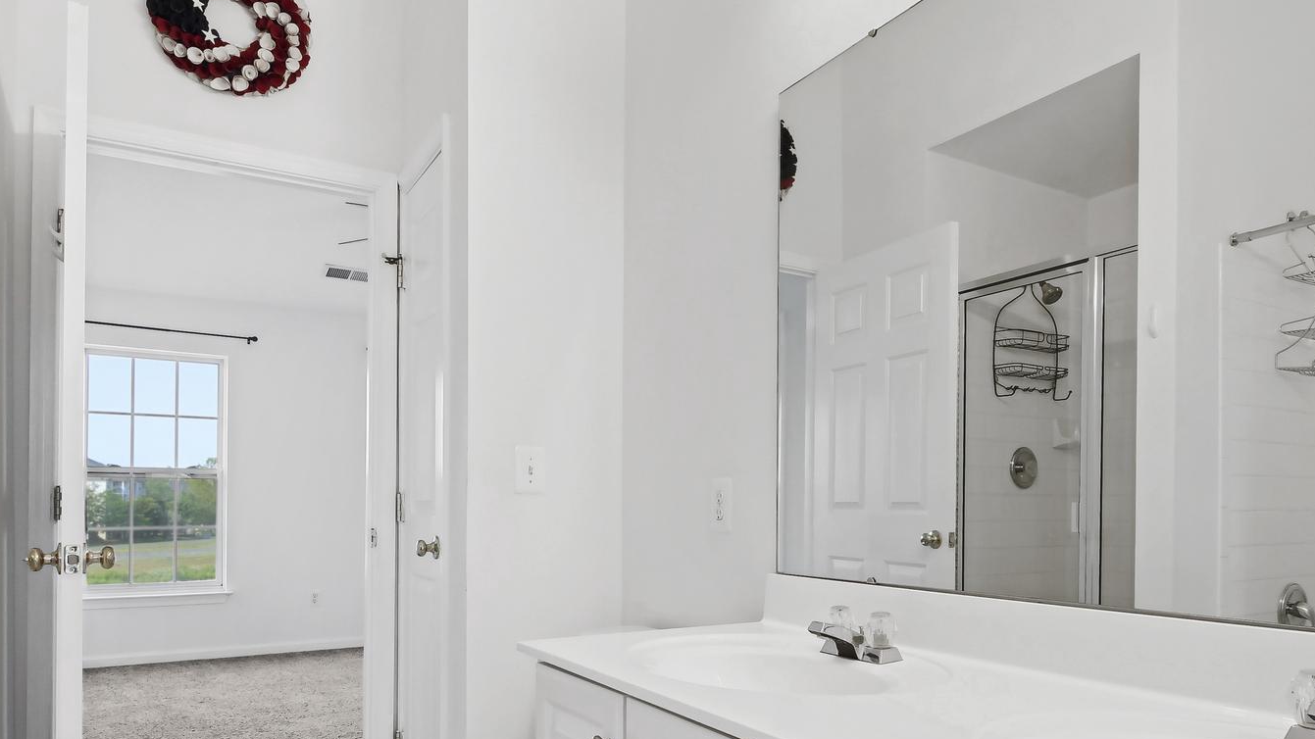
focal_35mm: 24
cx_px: 718
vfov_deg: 46.9
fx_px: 837
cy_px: 496
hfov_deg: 76.1
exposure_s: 1/100
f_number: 7.1
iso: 640
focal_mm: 10
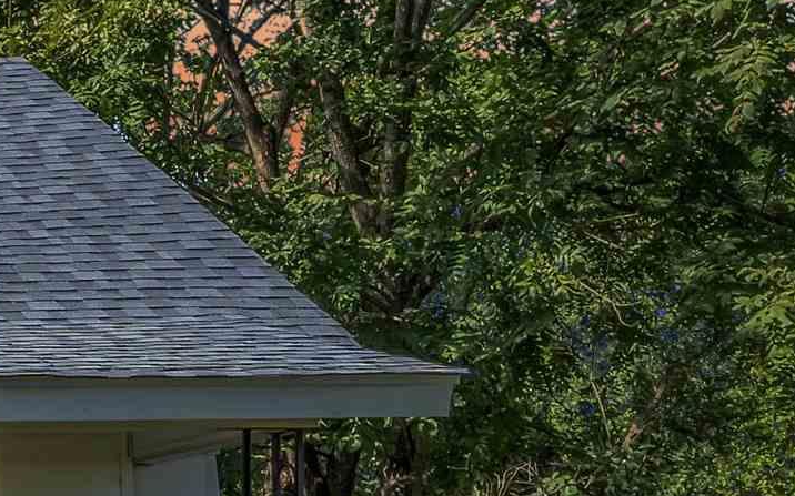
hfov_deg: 18.9
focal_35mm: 70
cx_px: -778
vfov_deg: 17.9
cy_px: 559
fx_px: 1516
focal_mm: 16
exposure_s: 1/250
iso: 320
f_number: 9
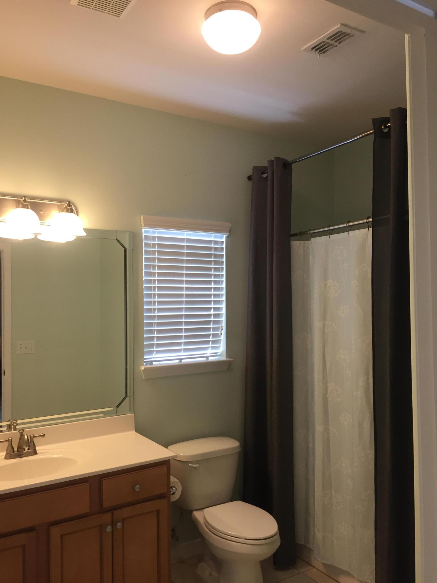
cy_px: 292
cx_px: 218
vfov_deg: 61.7
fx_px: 488
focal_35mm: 29
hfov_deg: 48.2
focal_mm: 4.15
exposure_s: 1/30
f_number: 2.2
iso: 32
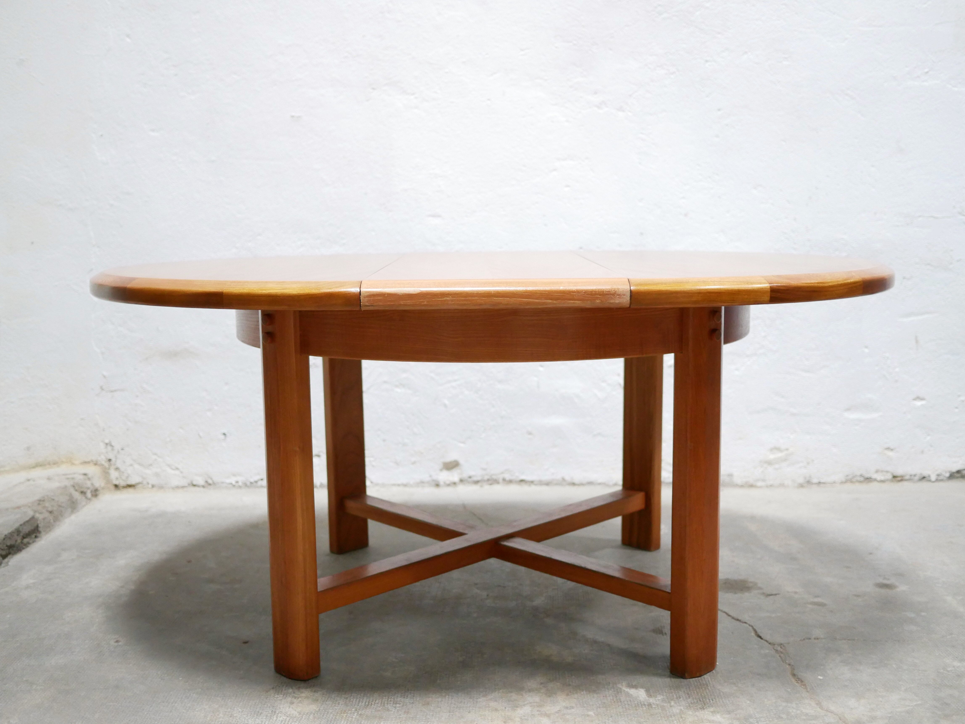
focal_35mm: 40
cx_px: 482
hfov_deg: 46.8
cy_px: 362
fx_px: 1116
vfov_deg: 36.0
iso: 2000
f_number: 1.7
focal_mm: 20
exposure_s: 1/60
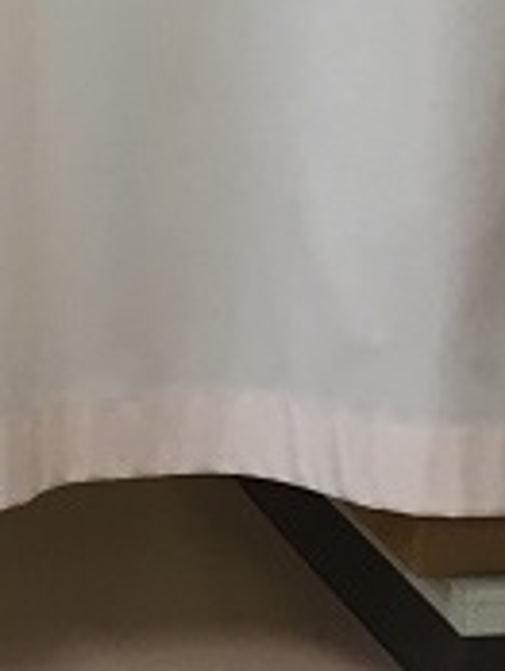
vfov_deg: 12.0
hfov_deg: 8.7
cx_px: -411
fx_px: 3163
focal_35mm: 163
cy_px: -4
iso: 32
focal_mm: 4.15
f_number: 2.2
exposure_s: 1/30
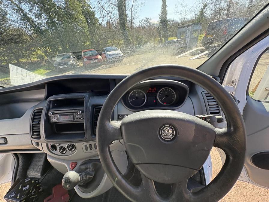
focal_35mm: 14
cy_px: 101
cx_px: 134
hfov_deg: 102.1
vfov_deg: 85.7
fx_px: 109
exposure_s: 1/140
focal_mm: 2.22
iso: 64
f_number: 2.2
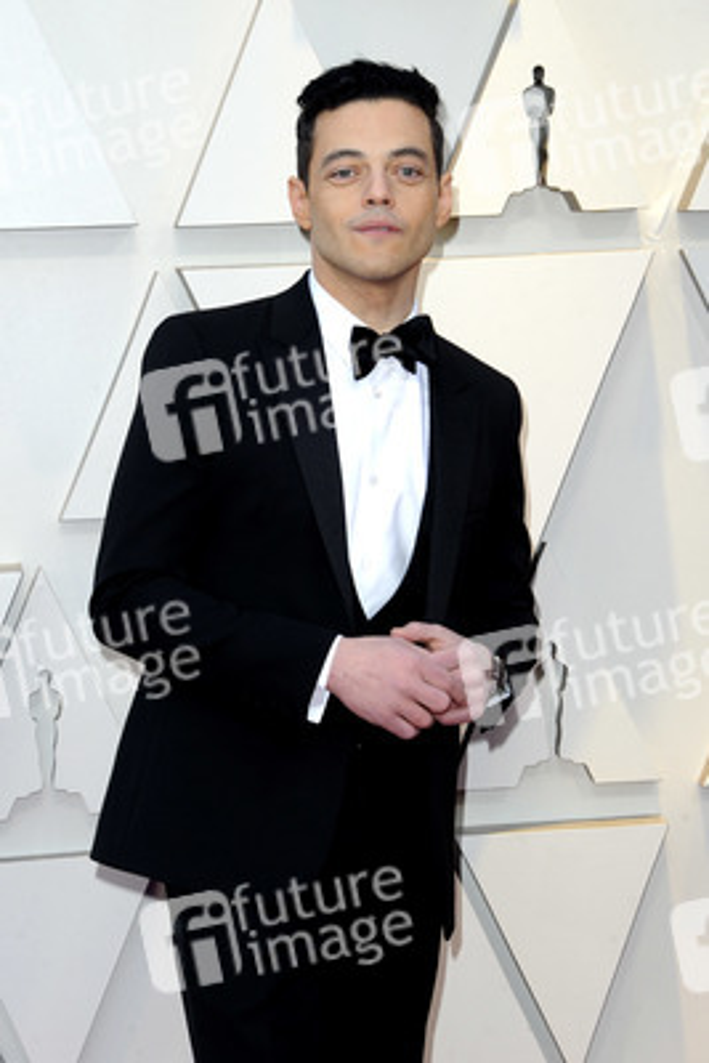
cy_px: 532
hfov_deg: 14.0
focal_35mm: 98
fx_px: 2892
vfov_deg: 20.8
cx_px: 354
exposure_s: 1/250
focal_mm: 98
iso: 800
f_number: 7.1
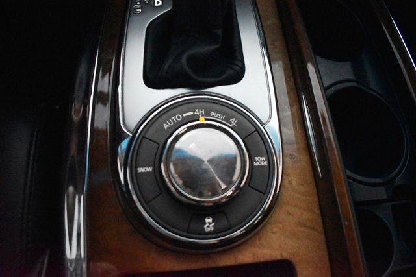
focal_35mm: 27
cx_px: 208
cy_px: 138
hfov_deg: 67.4
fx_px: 312
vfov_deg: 48.0
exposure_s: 1/125
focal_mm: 18
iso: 8000
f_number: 3.5
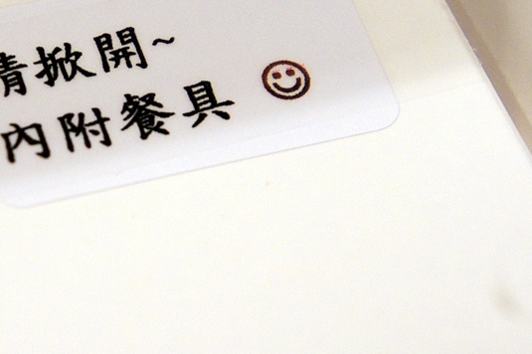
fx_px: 2050
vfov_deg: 9.9
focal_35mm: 139
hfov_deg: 14.7
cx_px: 108
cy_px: 98
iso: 1600
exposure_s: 1/60
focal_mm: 55
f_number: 5.6
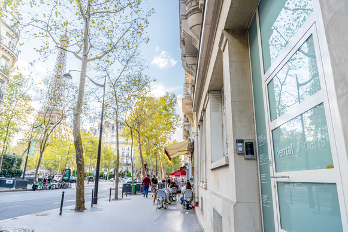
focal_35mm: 24
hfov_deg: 73.8
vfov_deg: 53.1
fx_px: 232
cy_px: 116
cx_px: 174
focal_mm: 24
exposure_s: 1/1250
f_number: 2.8
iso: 320
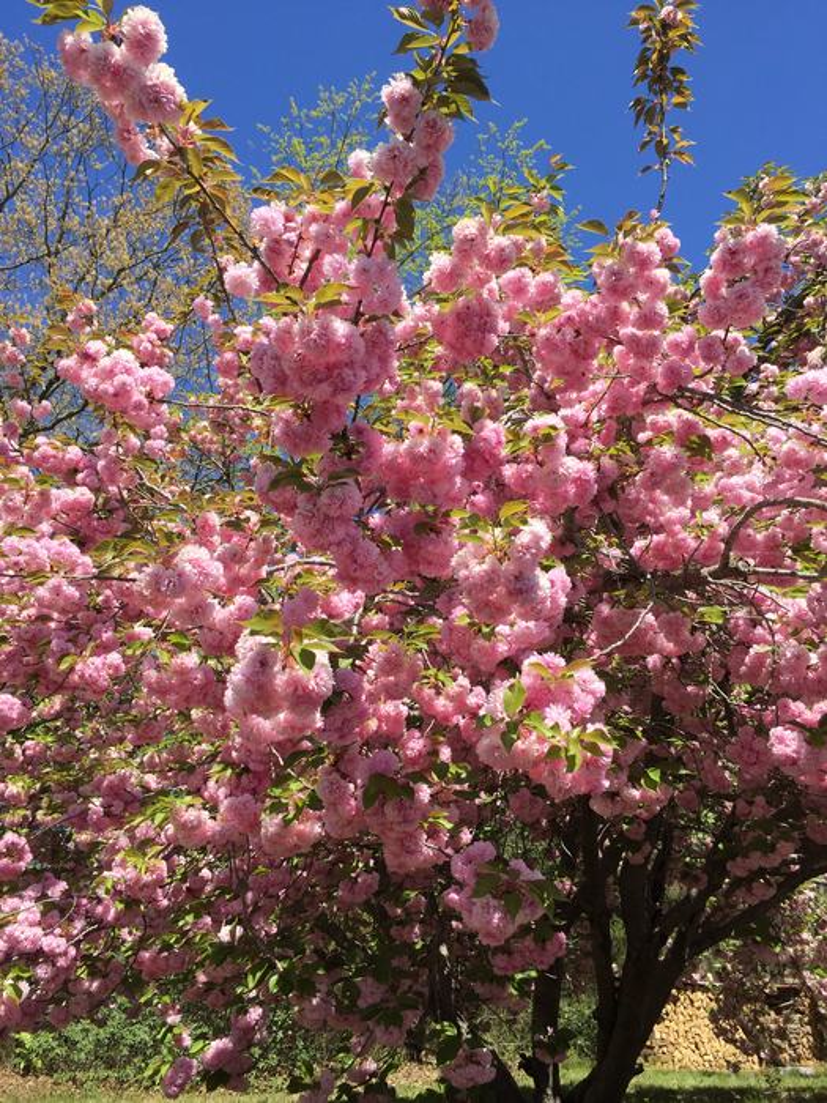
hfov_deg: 48.2
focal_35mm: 29
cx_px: 414
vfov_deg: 61.7
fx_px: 924
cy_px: 552
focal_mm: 4.15
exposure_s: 1/1522
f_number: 2.2
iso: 32
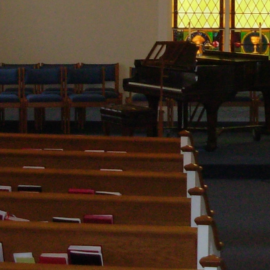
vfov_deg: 12.5
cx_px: 241
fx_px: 1227
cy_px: 53
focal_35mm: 139
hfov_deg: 12.5
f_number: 2.9
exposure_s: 1/73.9
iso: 116
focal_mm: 6.3
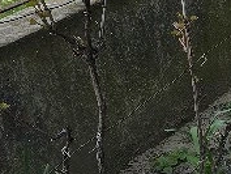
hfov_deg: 11.2
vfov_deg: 11.3
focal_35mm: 130
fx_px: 868
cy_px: 166
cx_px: 641
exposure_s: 1/227
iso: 12
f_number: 1.7
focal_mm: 6.3
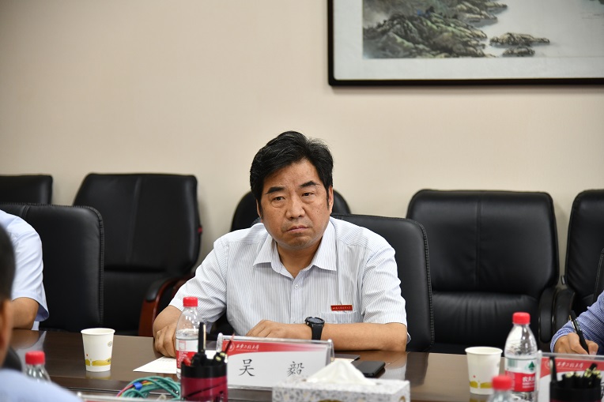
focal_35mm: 92
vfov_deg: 14.9
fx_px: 1543
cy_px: 201
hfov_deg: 22.1
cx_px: 302
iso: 800
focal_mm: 92
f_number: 4
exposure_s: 1/100
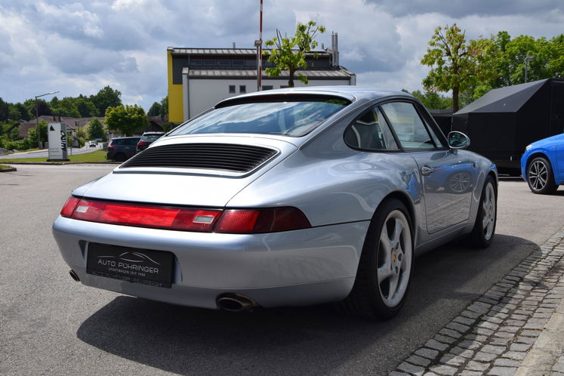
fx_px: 580
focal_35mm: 37
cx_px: 285
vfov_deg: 35.9
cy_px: 188
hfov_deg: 51.9
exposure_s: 1/500
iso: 200
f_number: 11
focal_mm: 24
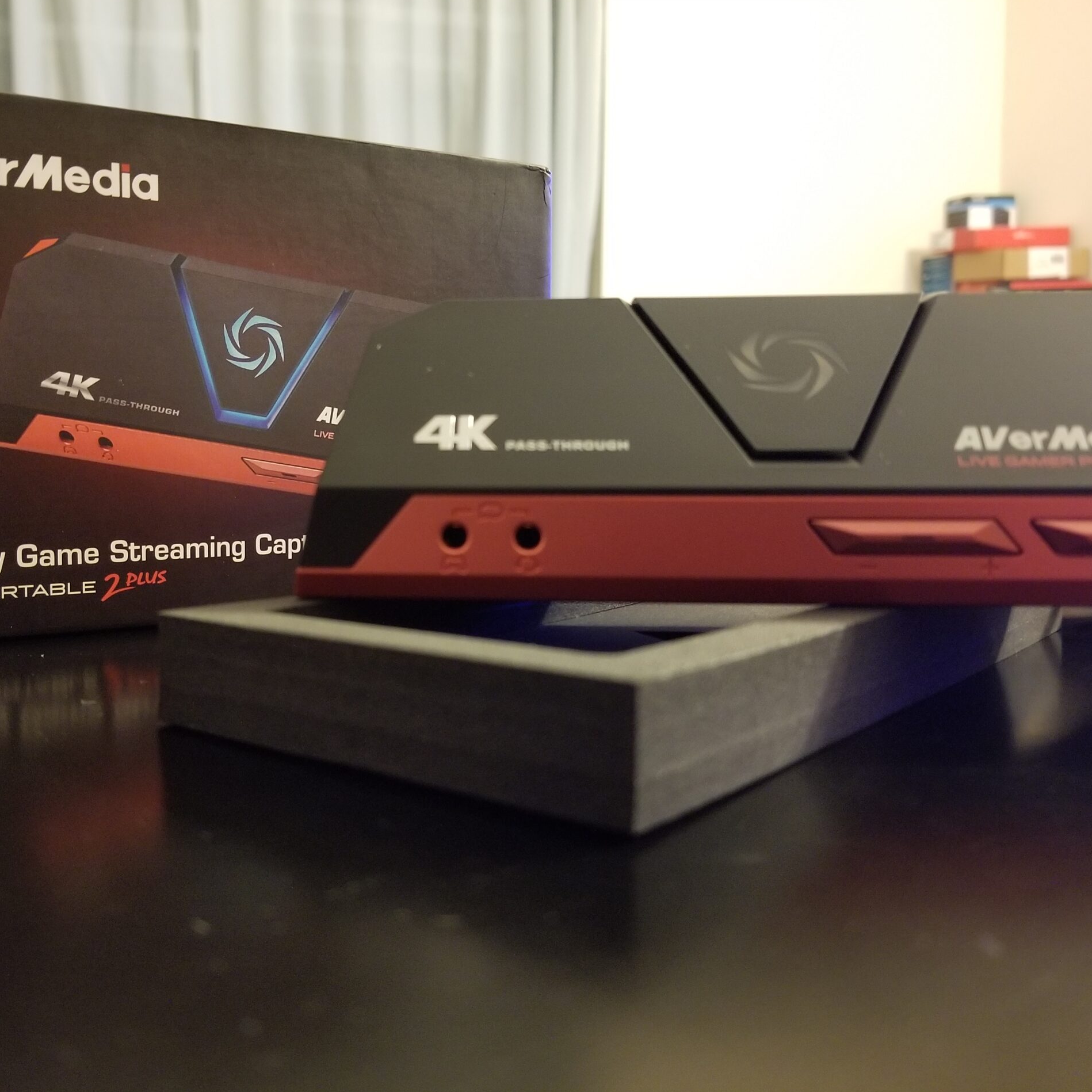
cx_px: 432
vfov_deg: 52.5
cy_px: 545
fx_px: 1106
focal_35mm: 31
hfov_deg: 52.1
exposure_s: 1/10
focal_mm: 4.25
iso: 500
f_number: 1.7
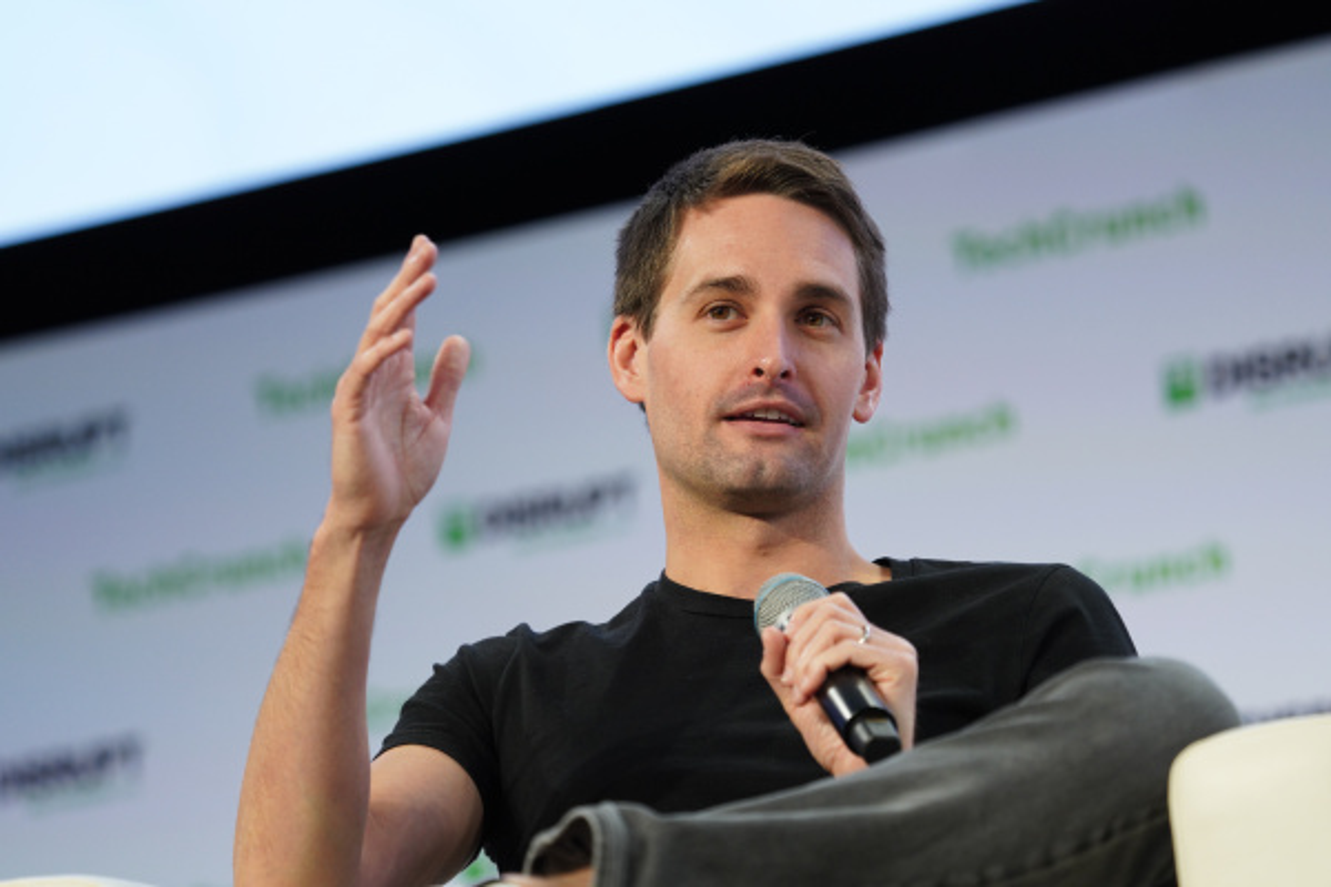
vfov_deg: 5.4
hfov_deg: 8.0
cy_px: 444
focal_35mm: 256
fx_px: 9464
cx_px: 666
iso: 1600
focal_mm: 256
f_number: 5.6
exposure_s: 1/320
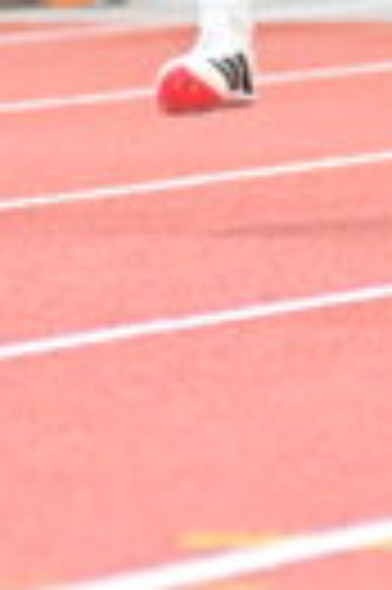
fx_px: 12036
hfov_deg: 1.9
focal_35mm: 735
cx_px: 563
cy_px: -608
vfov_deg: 2.8
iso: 5000
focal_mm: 107
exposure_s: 1/1250
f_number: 2.7
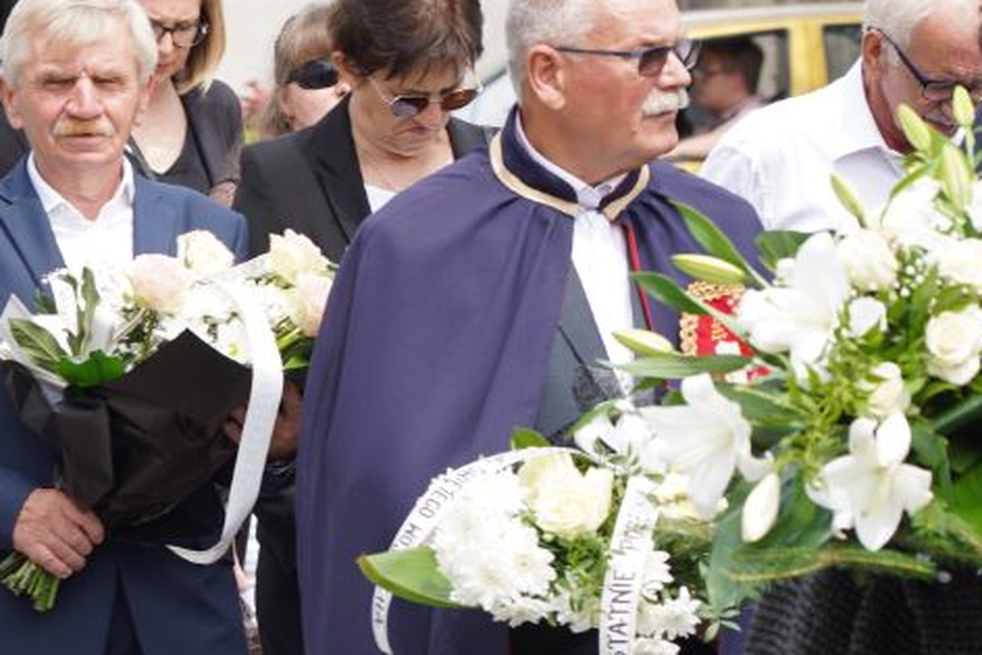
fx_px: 7885
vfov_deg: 4.8
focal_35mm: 289
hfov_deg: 7.1
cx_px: -117
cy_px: 567
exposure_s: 1/200
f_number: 5.6
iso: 100
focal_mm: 105
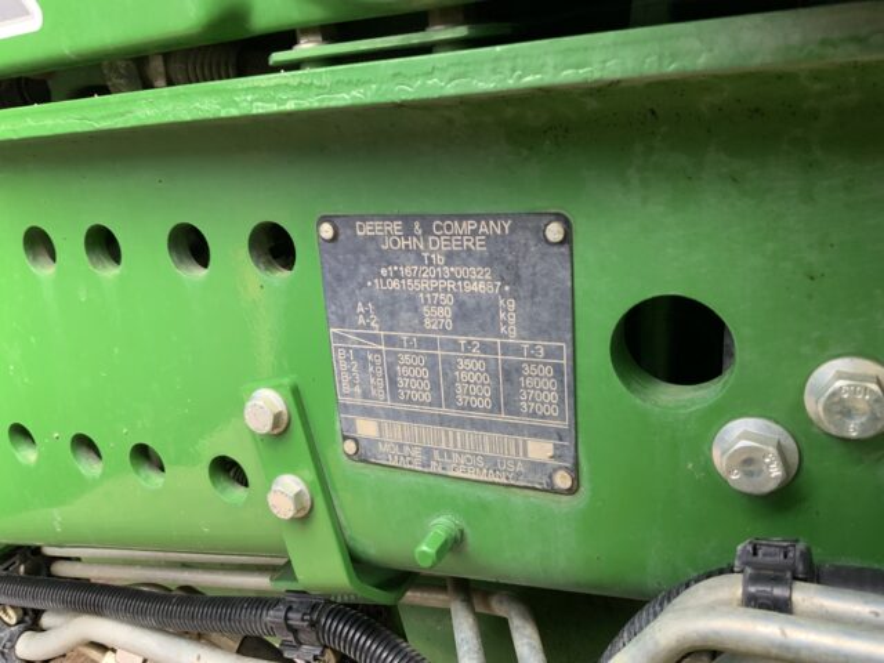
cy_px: 332
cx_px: 442
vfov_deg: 48.2
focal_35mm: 29
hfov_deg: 61.7
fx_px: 741
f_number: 1.8
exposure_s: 1/60
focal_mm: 3
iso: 80
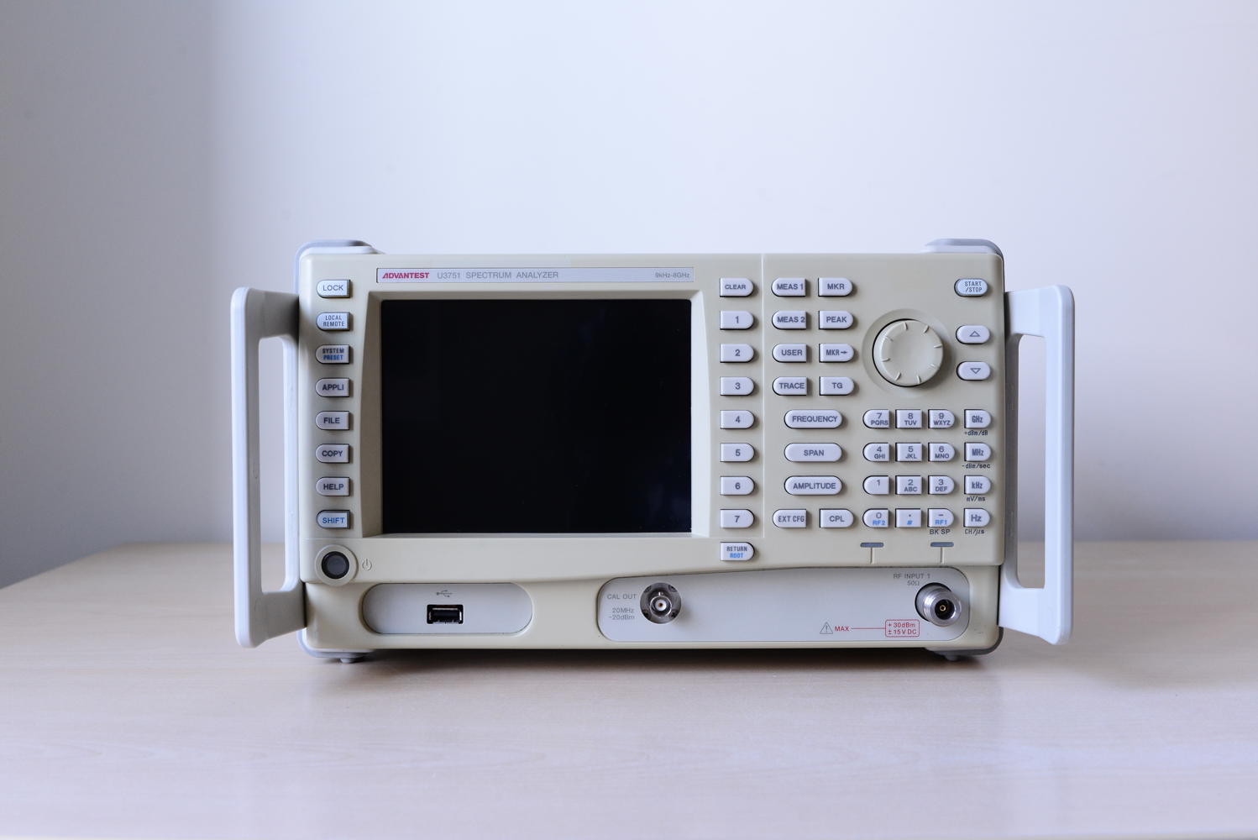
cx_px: 629
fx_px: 1223
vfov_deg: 37.9
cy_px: 420
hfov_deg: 54.4
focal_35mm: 35
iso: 1600
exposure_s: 1/30
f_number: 8
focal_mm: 35
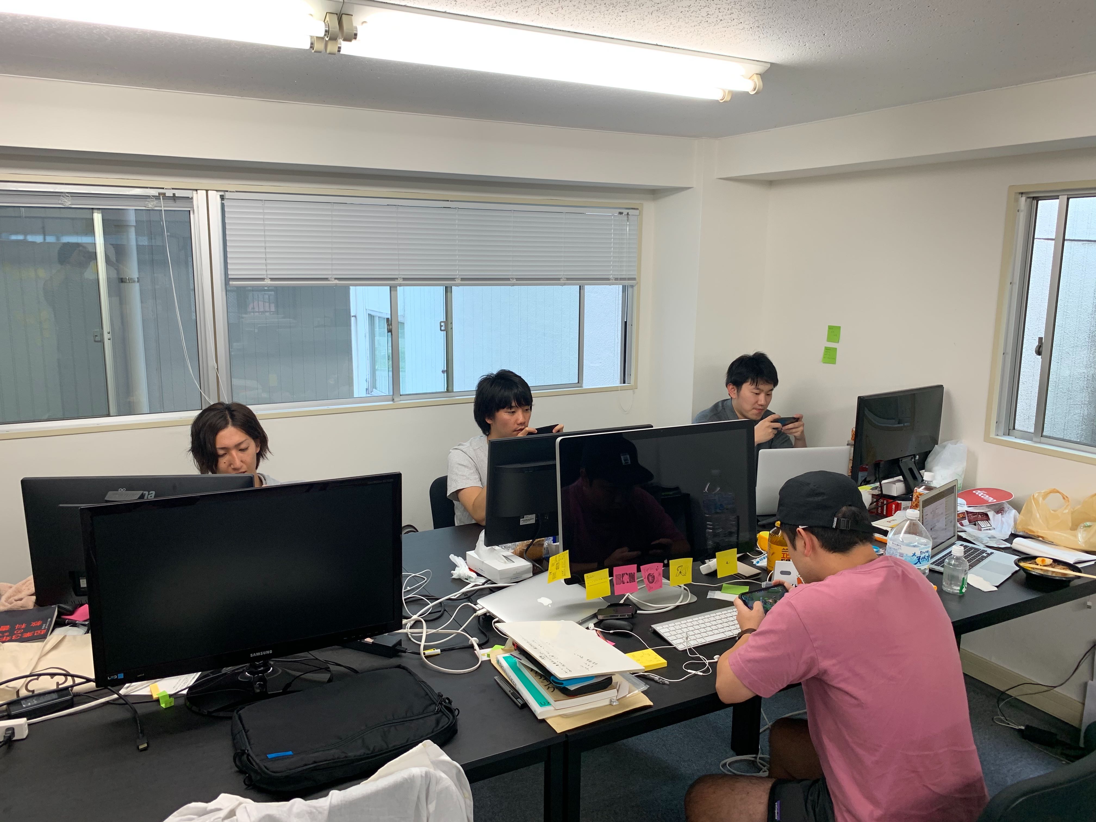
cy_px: 411
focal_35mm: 26
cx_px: 548
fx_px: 823
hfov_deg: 67.3
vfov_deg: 53.1
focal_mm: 4.25
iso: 80
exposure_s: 1/100
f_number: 1.8
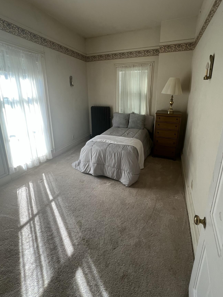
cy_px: 128
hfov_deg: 81.7
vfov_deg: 97.6
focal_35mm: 15
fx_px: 129
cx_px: 118
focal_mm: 1.57
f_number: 1.8
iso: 50
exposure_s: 1/99
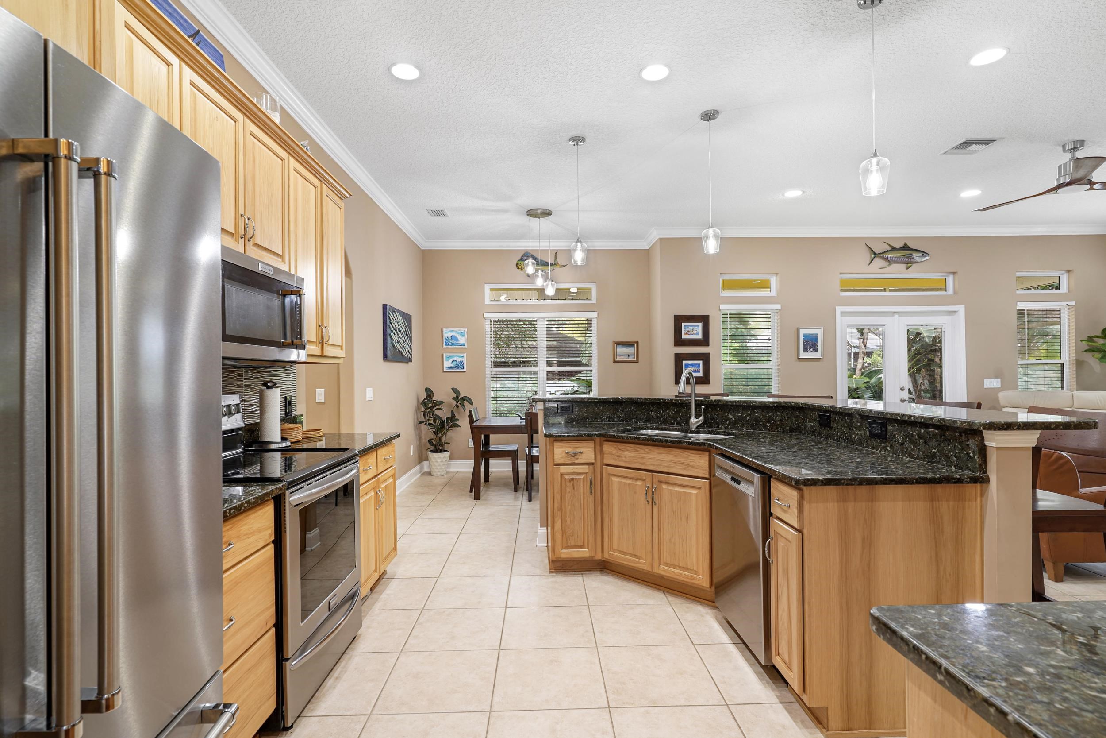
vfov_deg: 70.4
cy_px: 369
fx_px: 522
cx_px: 553
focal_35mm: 17
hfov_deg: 93.3
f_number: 8
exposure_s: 6
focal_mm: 17
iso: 100
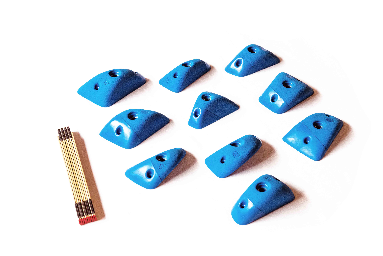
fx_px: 660
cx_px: 192
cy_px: 128
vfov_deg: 21.9
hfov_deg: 32.4
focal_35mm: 62
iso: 1250
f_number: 10
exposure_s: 1/125
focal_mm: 62
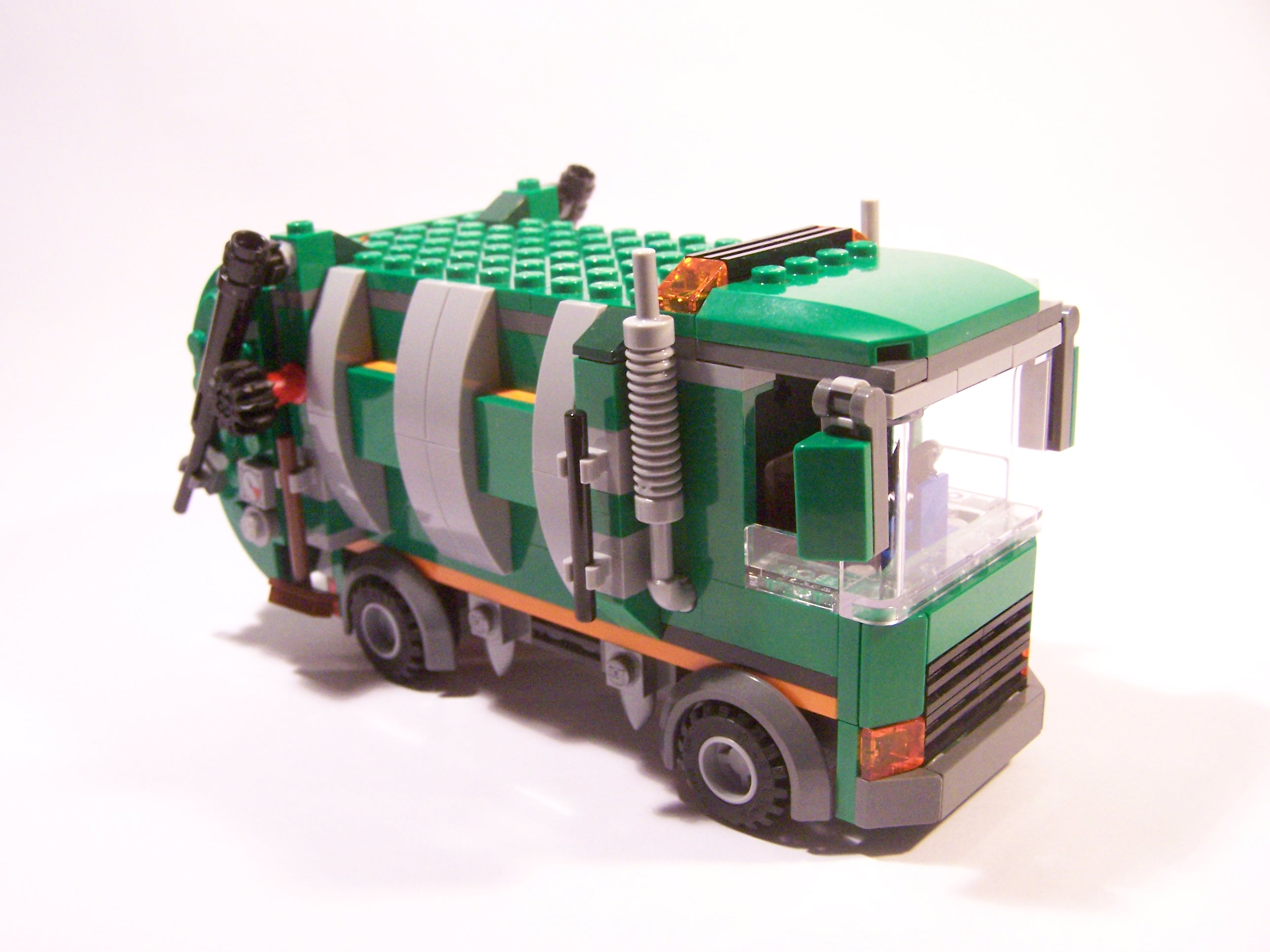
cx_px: 635
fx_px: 1394
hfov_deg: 49.0
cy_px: 476
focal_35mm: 38
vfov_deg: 37.7
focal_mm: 6.3
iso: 400
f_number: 3.2
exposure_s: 1/45
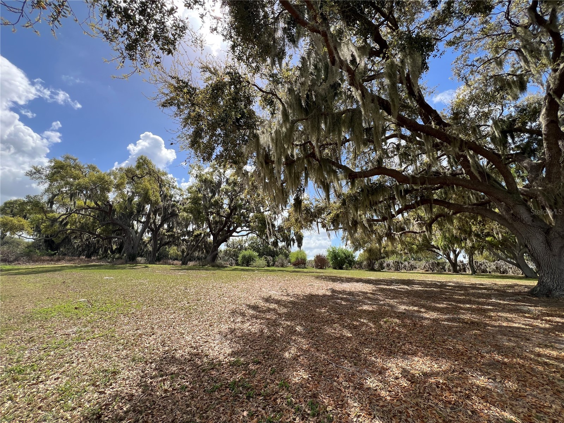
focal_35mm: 13
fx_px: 212
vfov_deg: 89.9
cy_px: 212
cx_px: 282
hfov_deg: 106.2
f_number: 1.8
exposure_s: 1/1096
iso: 32
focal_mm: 1.57
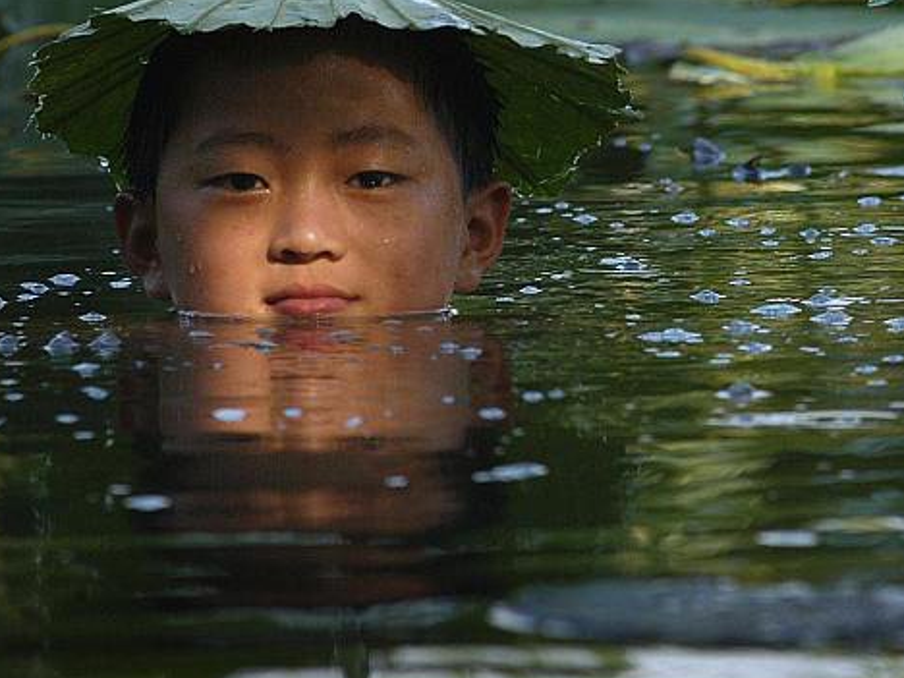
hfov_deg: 4.2
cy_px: 226
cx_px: 753
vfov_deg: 3.2
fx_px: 12300
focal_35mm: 471
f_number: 8
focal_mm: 170
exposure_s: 1/350
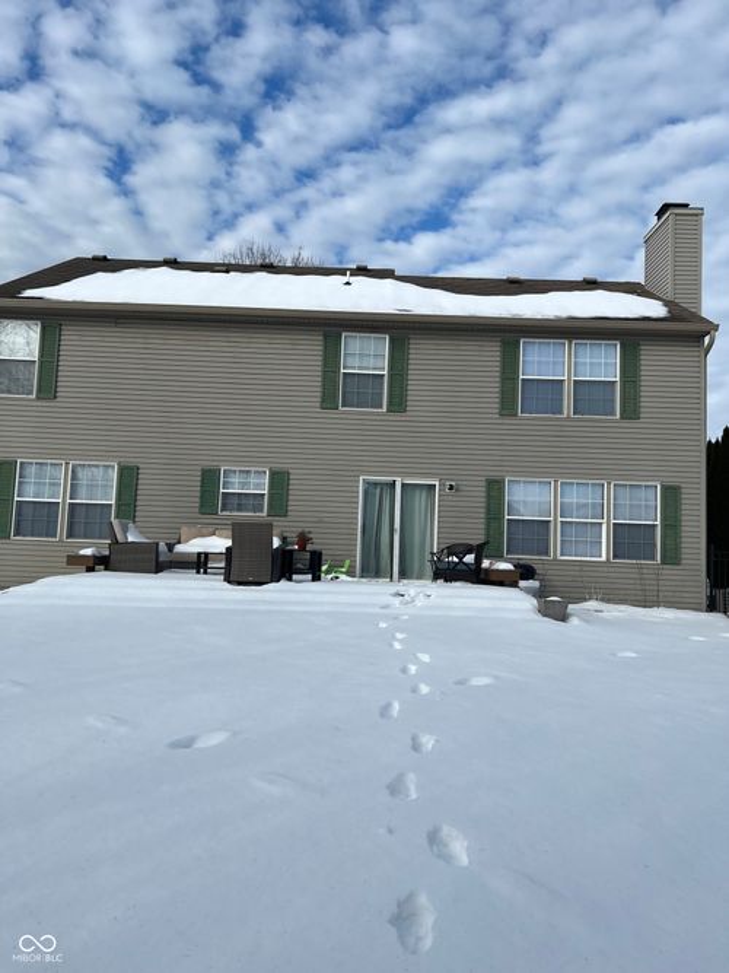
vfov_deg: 67.3
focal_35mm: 26
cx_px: 364
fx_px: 730
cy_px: 486
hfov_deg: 53.0
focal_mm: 5.7
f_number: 1.5
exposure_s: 1/6993
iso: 50
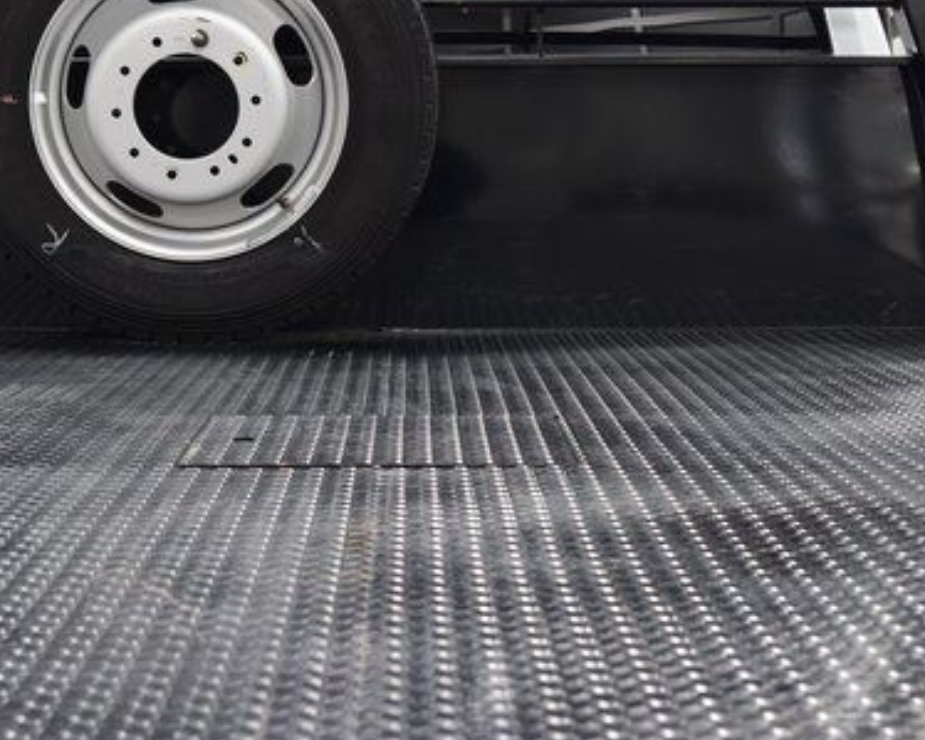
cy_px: 236
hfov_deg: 23.3
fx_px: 2244
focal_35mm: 82
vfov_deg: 18.6
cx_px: 398
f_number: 6.3
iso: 900
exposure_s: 1/15
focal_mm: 34
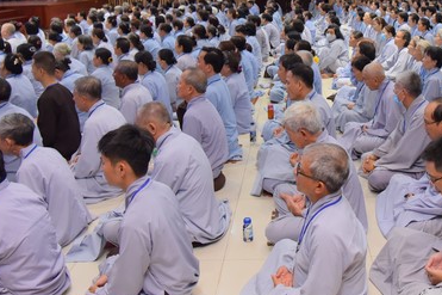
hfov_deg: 45.3
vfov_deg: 31.5
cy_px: 84
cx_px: 312
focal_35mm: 42
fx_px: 515
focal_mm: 24
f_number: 4.5
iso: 1000
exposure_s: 1/125
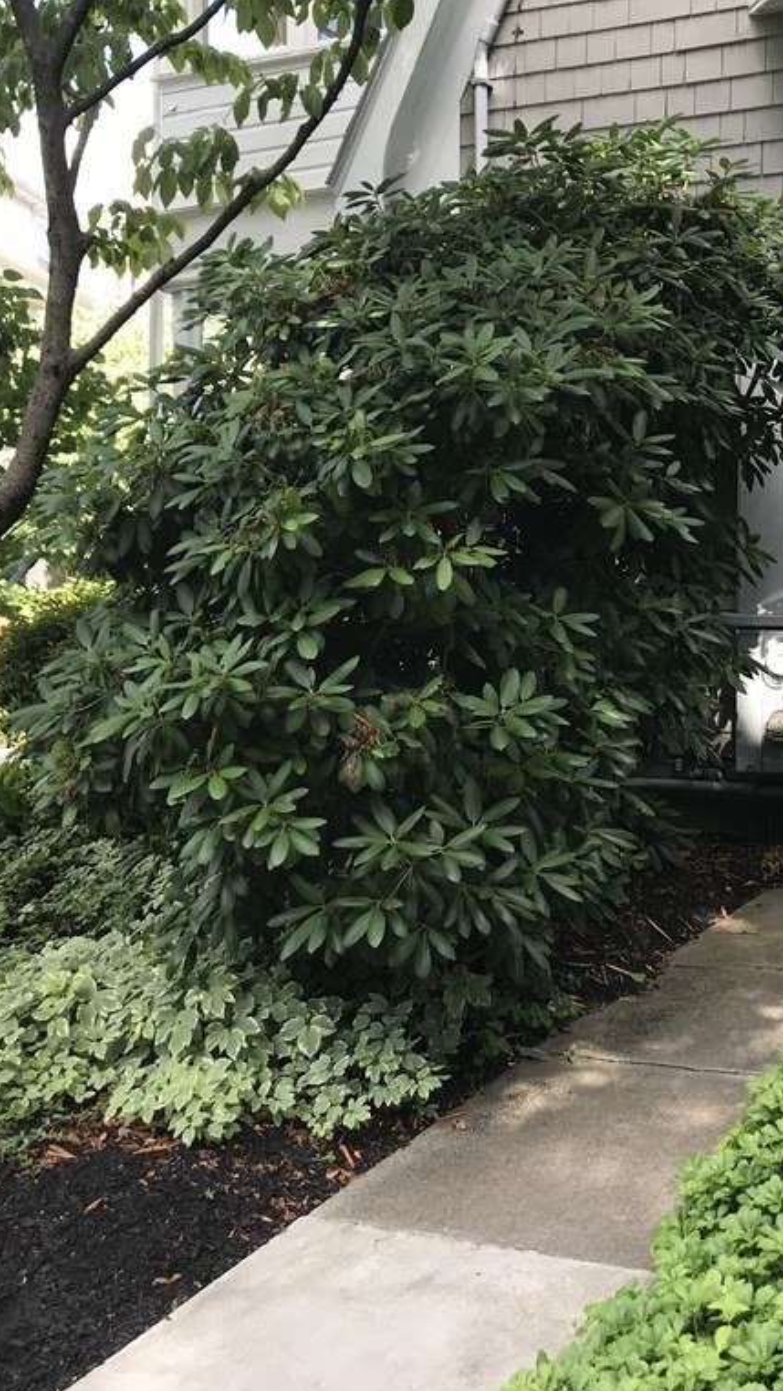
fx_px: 1512
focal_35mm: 41
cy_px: 699
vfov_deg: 49.4
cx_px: 632
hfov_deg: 28.4
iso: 20
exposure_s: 1/222
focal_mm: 3.99
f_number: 1.8
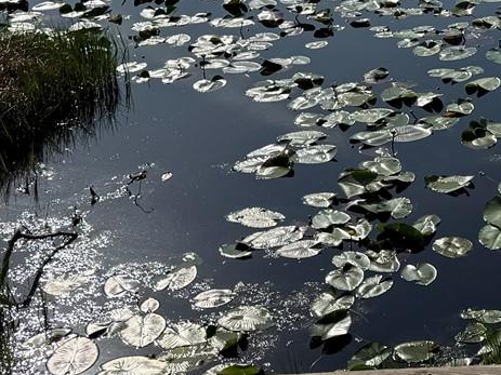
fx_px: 1201
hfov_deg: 22.7
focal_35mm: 83
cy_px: -71
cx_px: 493
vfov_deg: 17.0
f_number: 1.78
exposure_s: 1/11905
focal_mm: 6.76
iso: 80
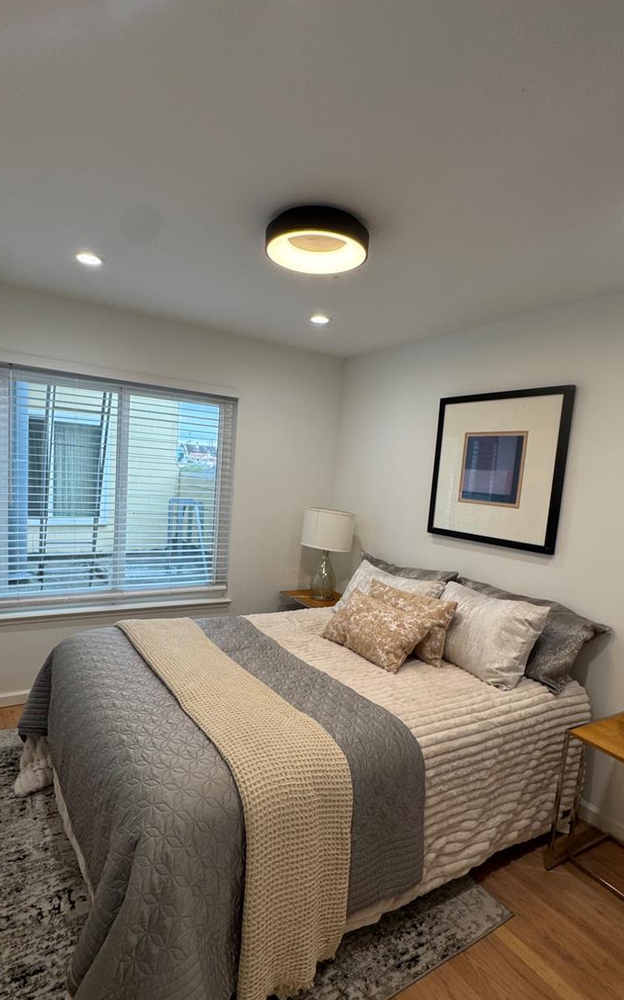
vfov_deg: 87.9
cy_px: 537
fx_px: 517
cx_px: 297
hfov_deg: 62.2
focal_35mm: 19
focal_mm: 2.22
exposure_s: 1/120
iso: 80
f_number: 2.2
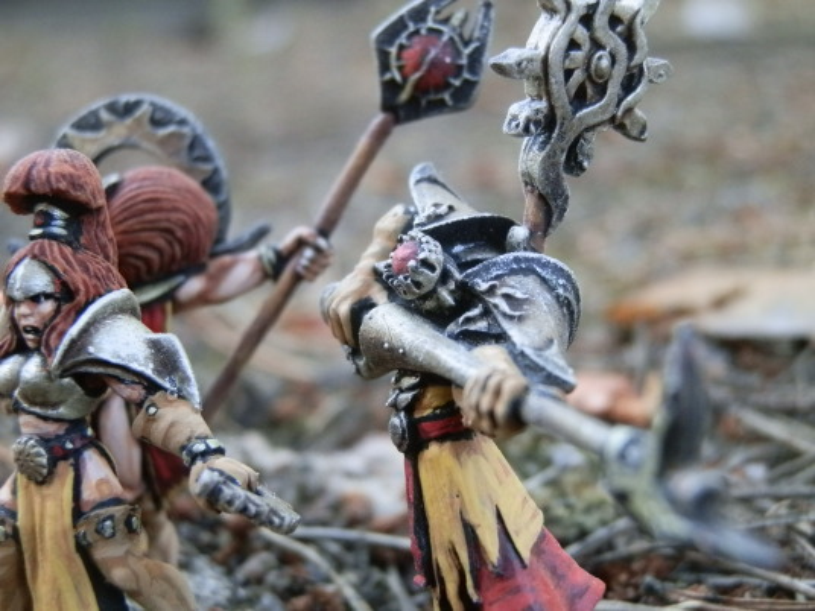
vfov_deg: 24.0
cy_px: 306
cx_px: 408
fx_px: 1436
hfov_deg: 31.7
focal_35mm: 61
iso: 400
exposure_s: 1/125
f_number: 3.7
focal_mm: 10.99
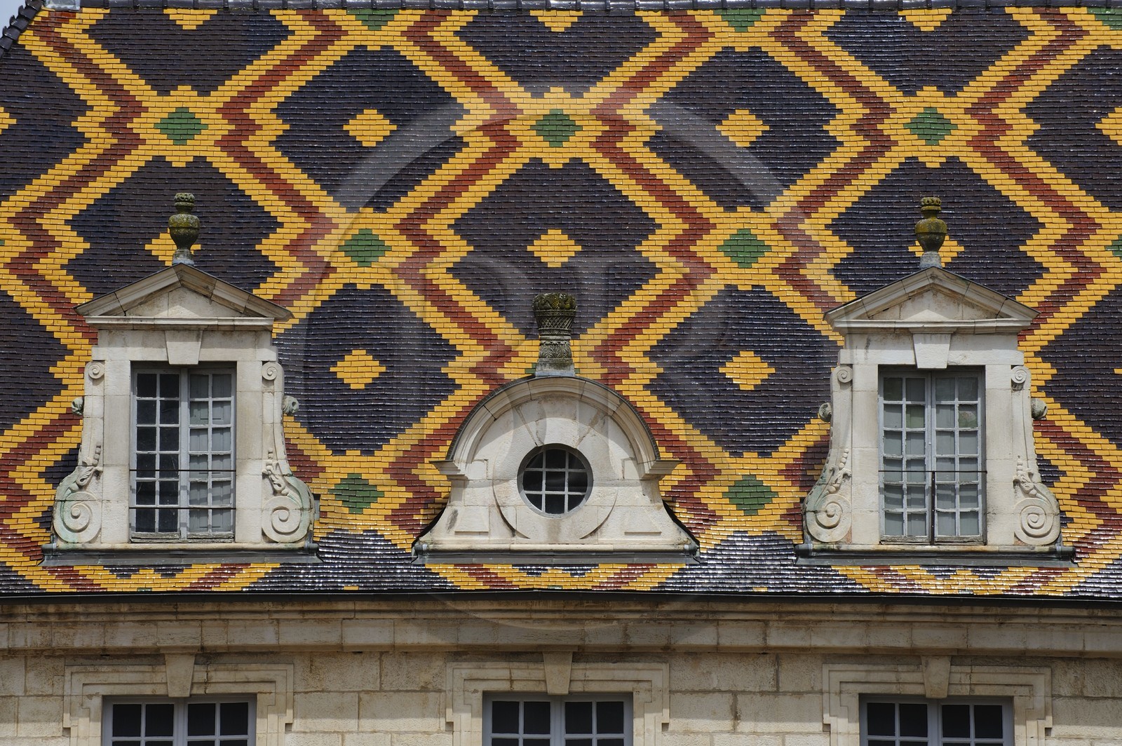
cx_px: 561
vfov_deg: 8.1
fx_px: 5294
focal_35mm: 170
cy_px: 373
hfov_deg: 12.1
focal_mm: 170
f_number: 11
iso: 200
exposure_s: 1/250
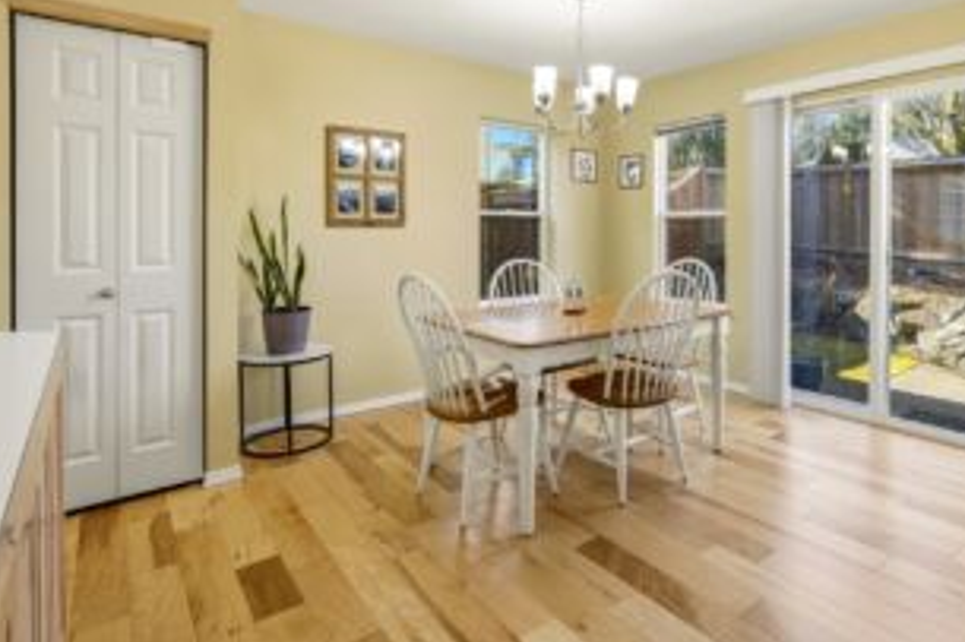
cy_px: 231
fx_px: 580
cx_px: 607
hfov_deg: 78.0
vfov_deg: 57.0
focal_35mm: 22
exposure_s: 1/500
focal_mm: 16.5
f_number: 9
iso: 400
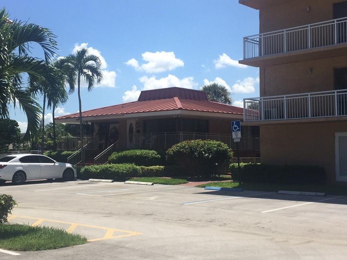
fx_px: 491
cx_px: 171
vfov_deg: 29.7
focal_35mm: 49
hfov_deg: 38.9
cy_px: 122
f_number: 2.2
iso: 32
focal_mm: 4.15
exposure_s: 1/2083
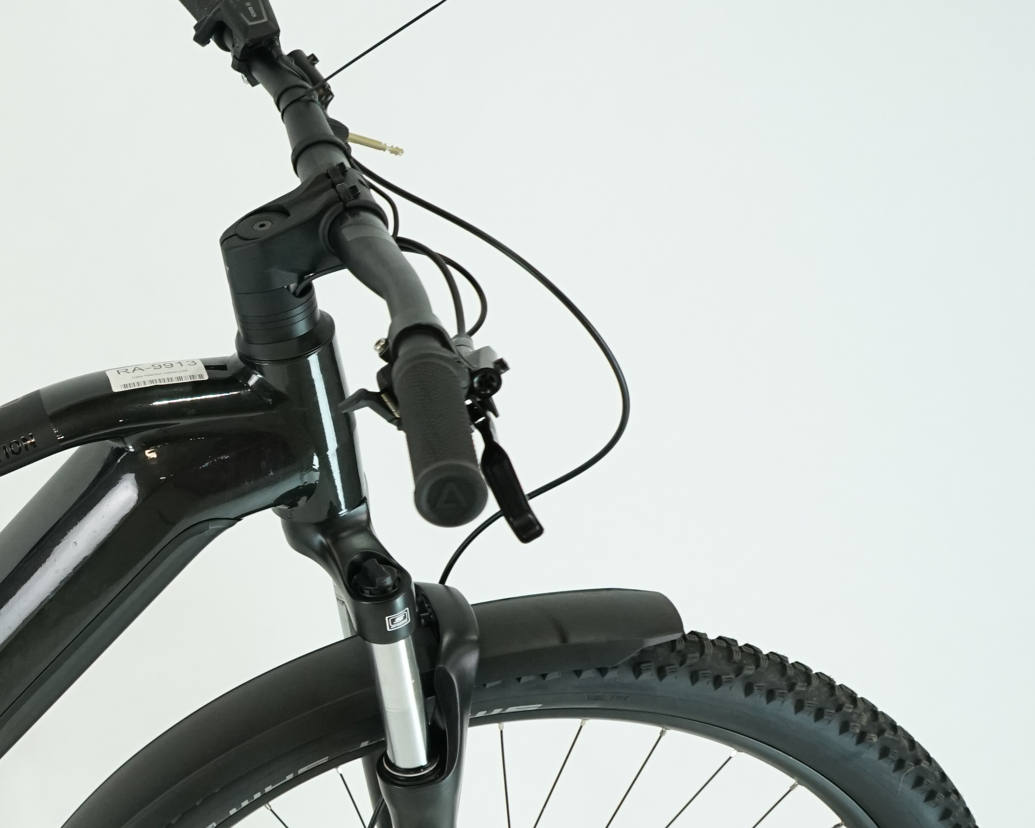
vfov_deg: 20.9
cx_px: -310
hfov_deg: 23.1
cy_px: 572
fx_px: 2236
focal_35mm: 73
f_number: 5.6
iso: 1600
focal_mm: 29
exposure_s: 1/200
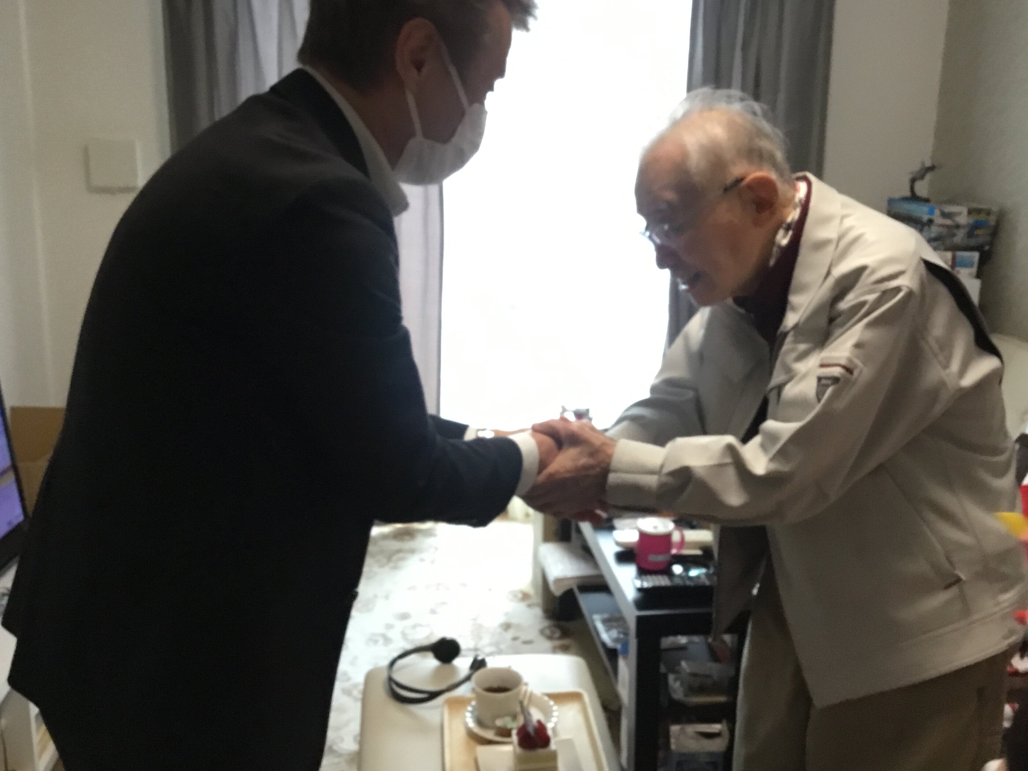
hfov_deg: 51.4
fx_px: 1069
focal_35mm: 36
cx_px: 521
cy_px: 372
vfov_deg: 39.6
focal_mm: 3.3
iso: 125
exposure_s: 1/30
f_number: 2.4
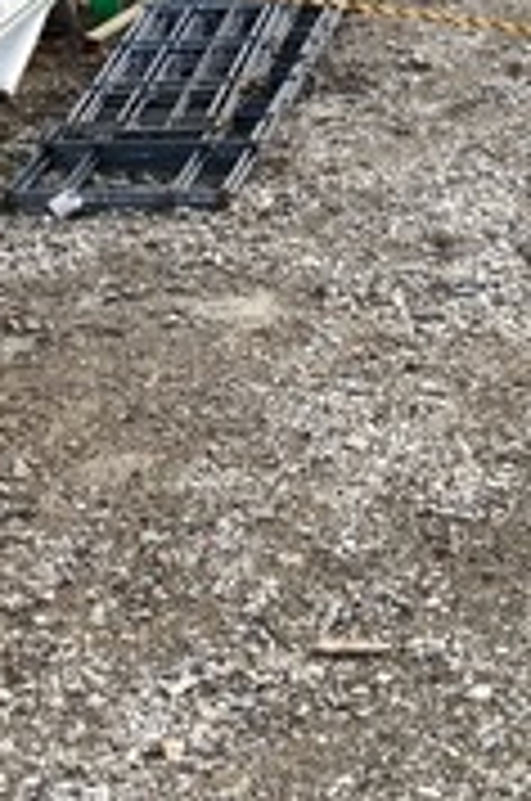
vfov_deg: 18.6
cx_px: 504
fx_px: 2332
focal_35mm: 105
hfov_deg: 12.9
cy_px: -126
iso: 20
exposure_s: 1/1104
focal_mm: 3.99
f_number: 1.8
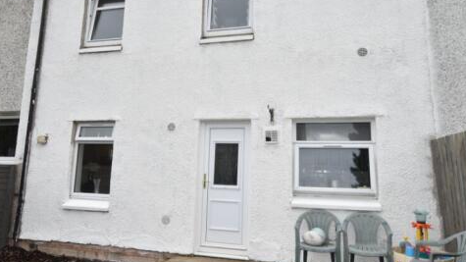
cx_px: 233
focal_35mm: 26
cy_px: 105
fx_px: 321
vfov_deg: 44.1
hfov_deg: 71.9
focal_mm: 12
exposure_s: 1/200
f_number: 4.5
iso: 100
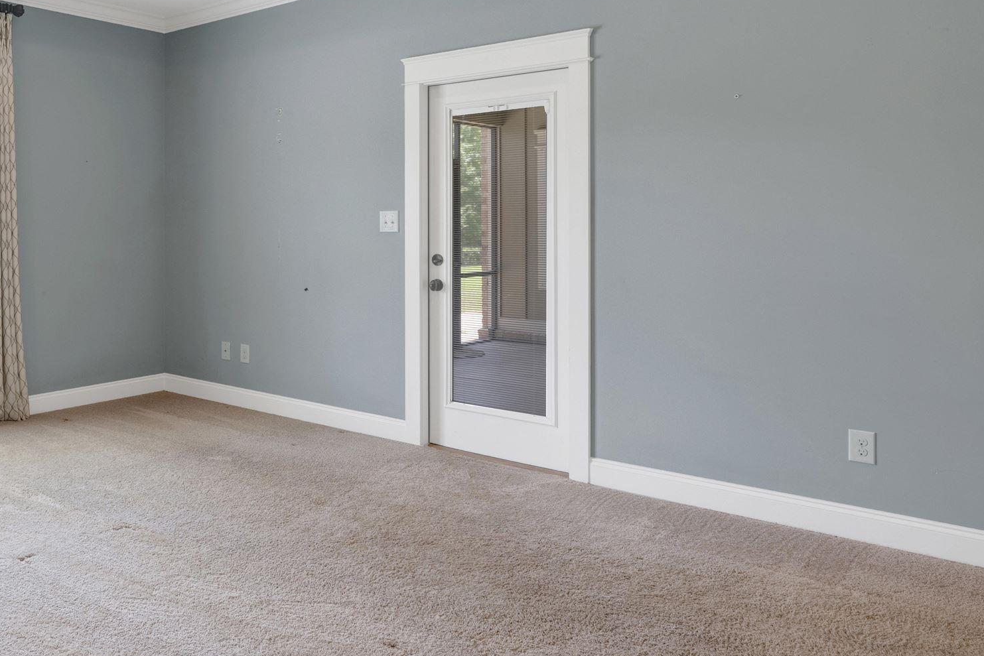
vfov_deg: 44.3
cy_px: 214
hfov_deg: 57.4
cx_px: 155
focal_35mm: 29
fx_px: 793
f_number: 11
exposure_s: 1/8
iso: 400
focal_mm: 14
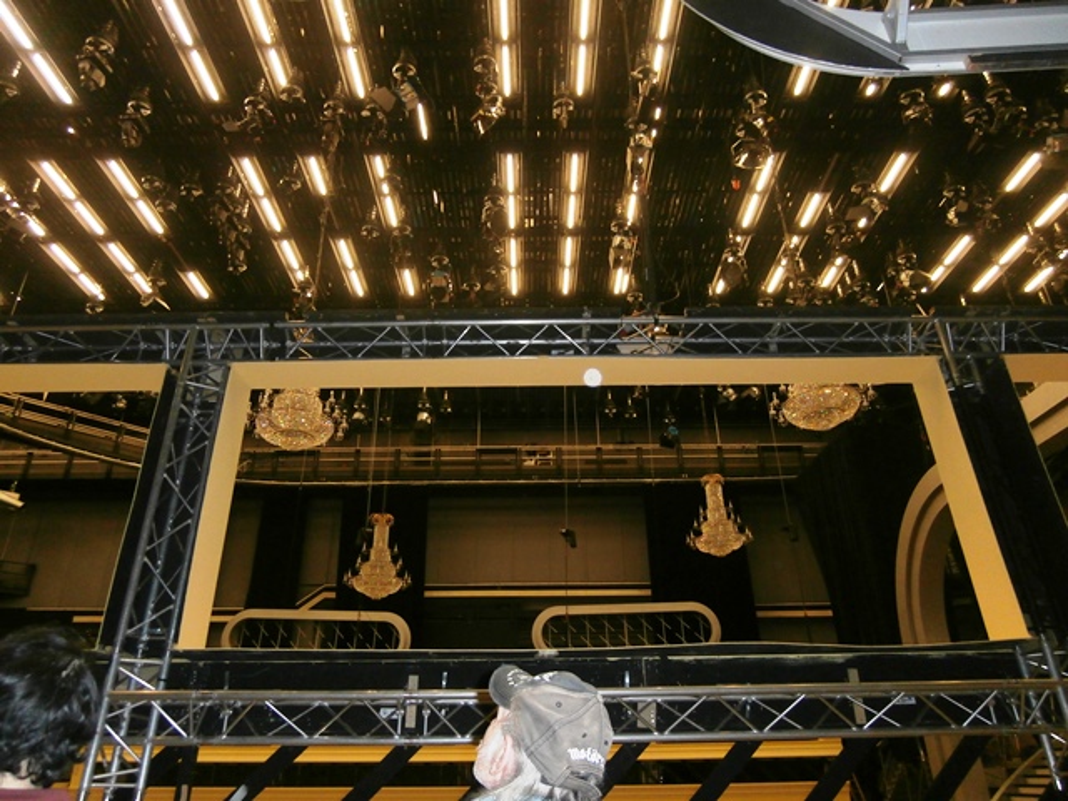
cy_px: 400
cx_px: 534
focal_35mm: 24
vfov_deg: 56.8
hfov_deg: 71.6
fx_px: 740
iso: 250
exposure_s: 1/30
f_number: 3
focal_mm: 4.2
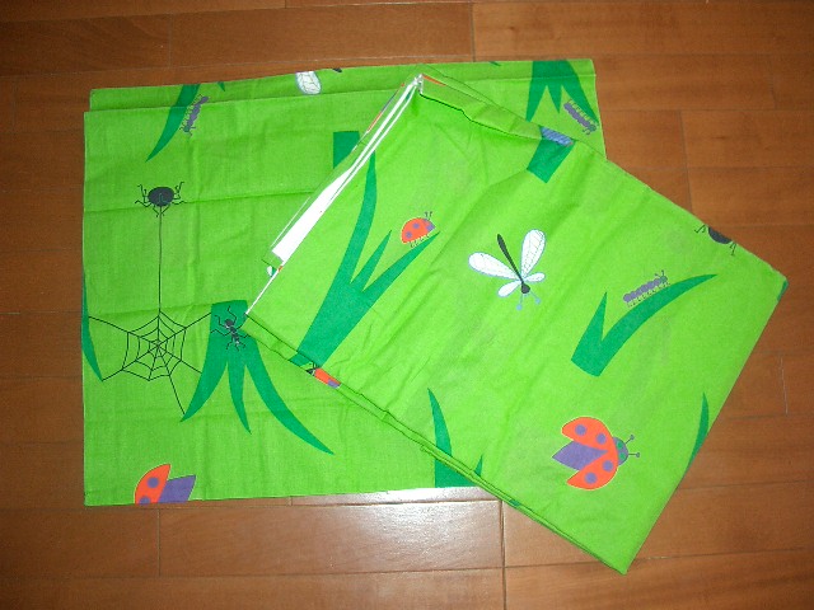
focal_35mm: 35
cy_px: 305
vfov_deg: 40.7
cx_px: 407
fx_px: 823
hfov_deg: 52.6
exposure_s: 1/40
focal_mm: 5.8
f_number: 2.6
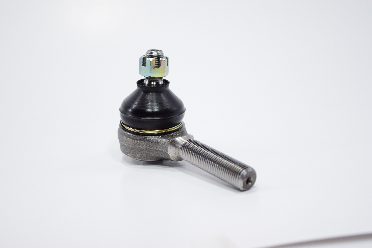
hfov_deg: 27.7
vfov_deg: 18.7
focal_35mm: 73
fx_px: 754
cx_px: 186
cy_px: 124
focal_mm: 48
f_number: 5.3
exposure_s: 1/100
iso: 400
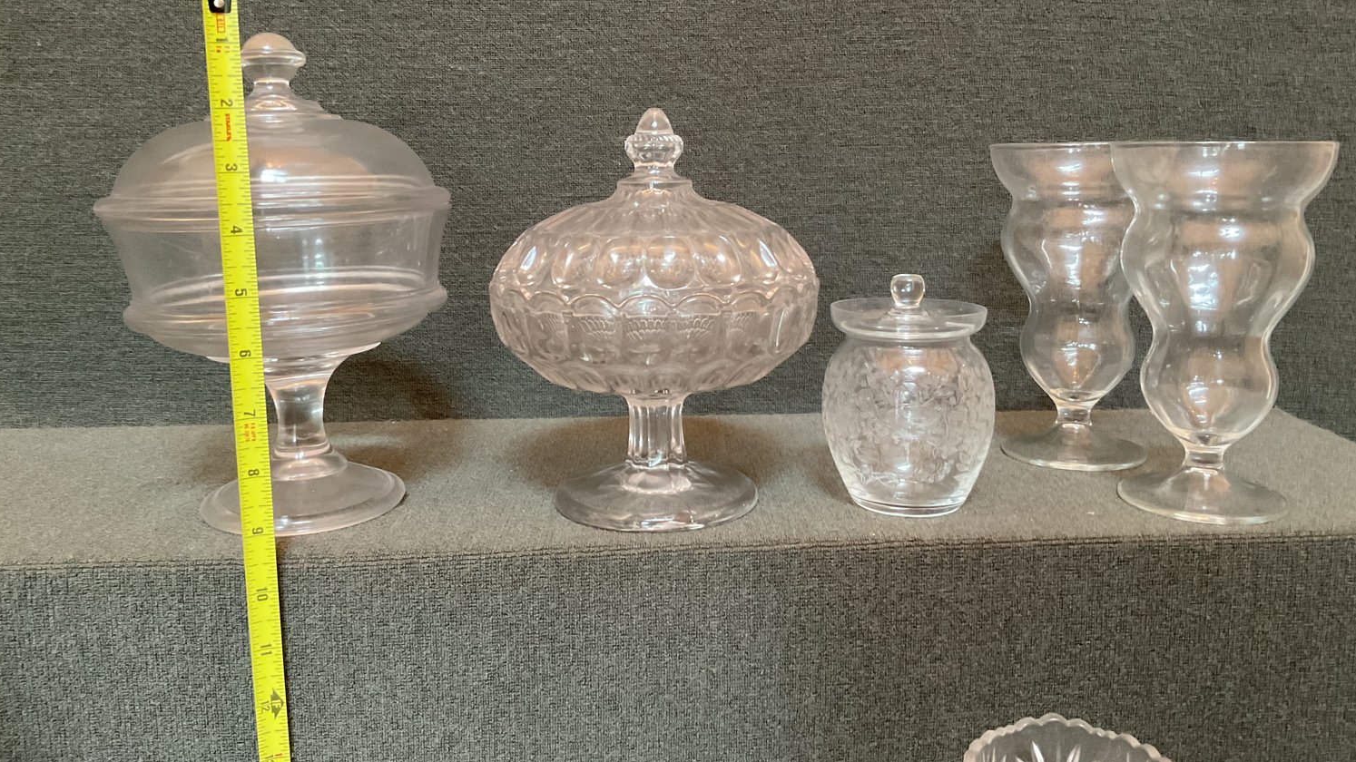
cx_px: 677
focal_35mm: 32
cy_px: 295
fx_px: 1150
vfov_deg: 36.5
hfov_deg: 61.0
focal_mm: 3
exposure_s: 1/50
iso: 250
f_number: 1.8
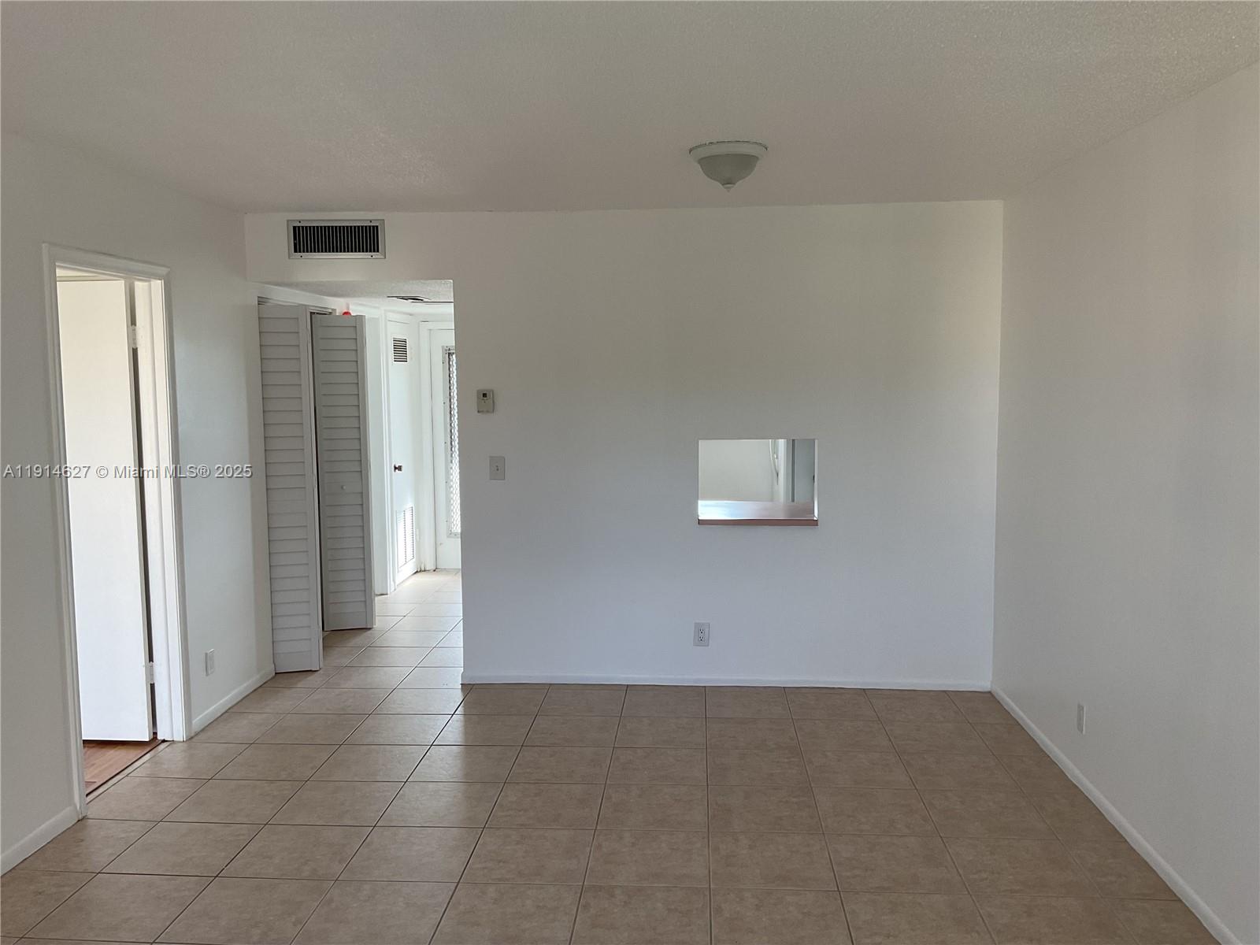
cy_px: 472
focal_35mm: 29
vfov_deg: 48.2
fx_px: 1056
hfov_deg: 61.7
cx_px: 630
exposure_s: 1/120
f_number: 1.8
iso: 50
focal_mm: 3
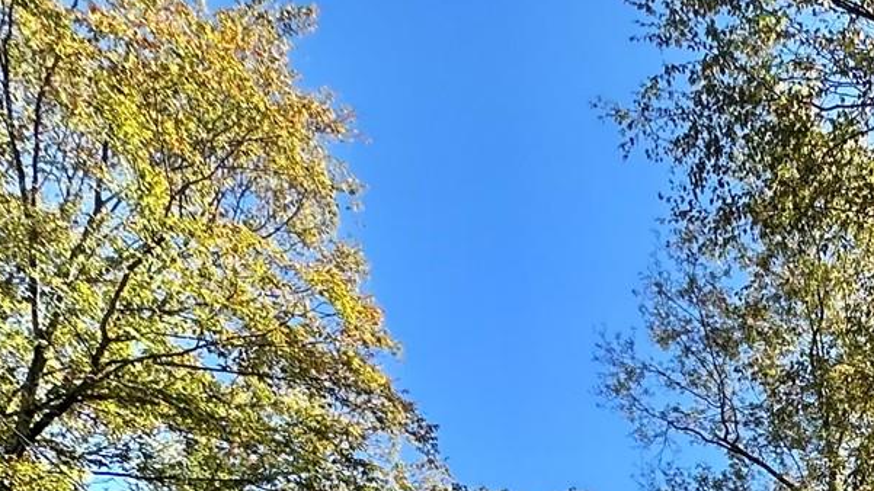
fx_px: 1205
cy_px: 1062
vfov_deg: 16.0
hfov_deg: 31.3
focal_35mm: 52
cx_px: 1124
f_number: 2.2
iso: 40
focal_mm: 2.22
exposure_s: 1/443
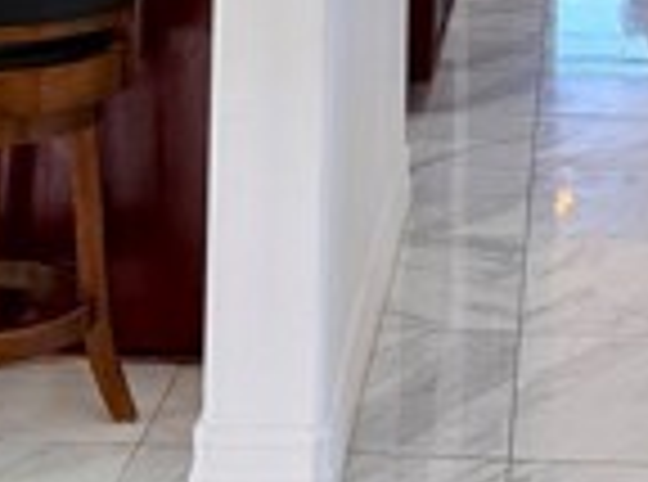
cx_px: 472
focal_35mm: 107
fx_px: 1996
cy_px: -340
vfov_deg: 12.7
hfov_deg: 18.3
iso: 64
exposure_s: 1/120
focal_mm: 6.76
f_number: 1.78
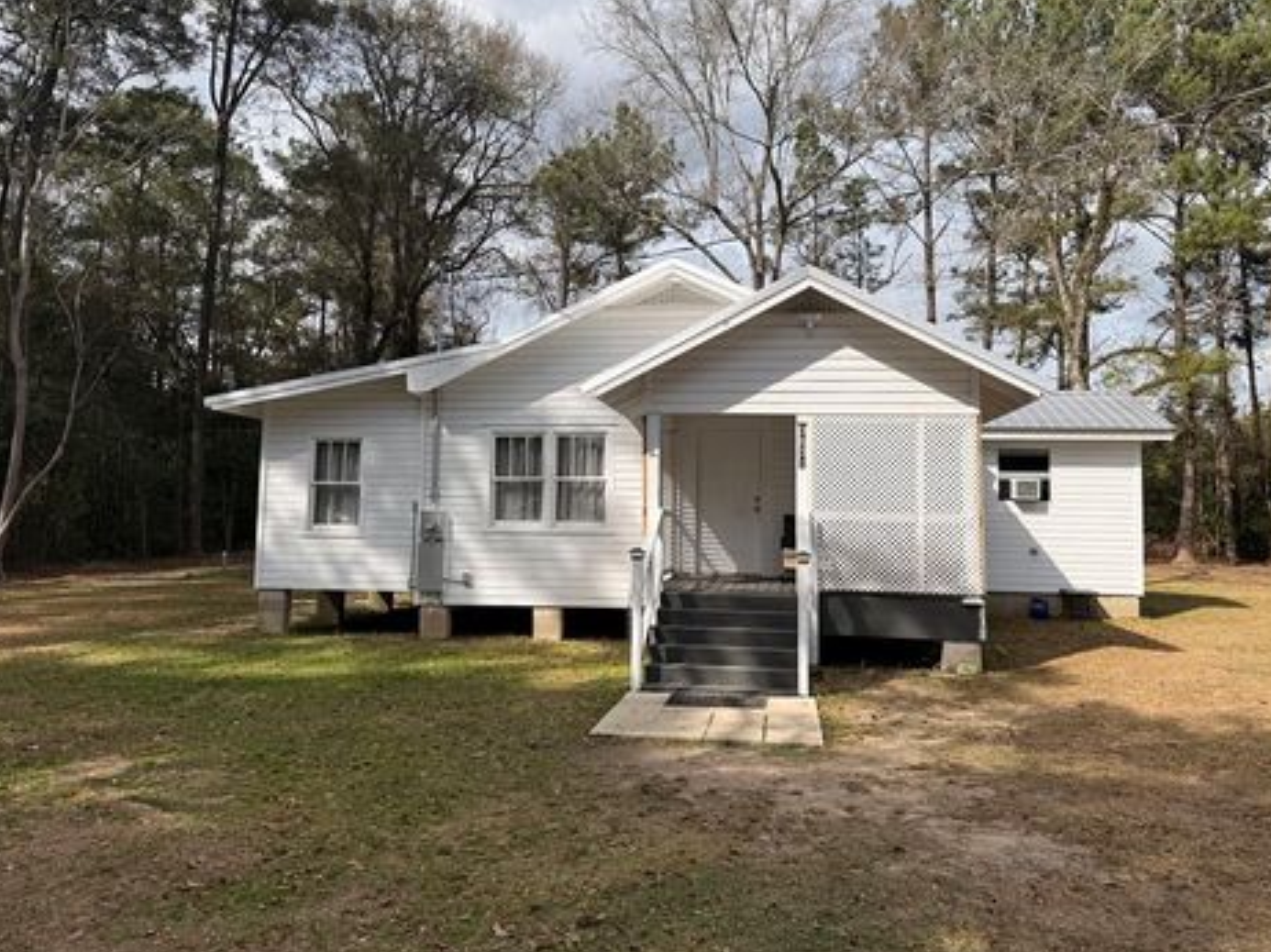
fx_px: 954
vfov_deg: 53.0
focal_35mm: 26
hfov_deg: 67.3
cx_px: 669
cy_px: 447
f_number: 1.78
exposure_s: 1/5319
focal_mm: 6.76
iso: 80
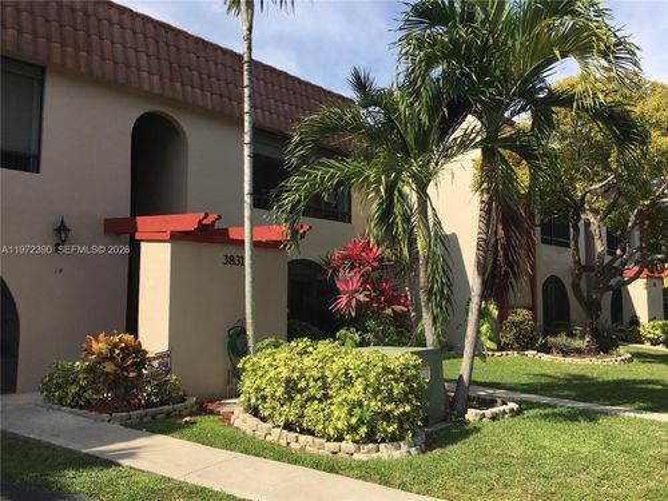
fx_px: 560
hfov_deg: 61.7
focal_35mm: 29
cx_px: 334
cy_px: 250
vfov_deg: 48.2
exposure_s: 1/1326
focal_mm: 4.15
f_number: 2.2
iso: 25
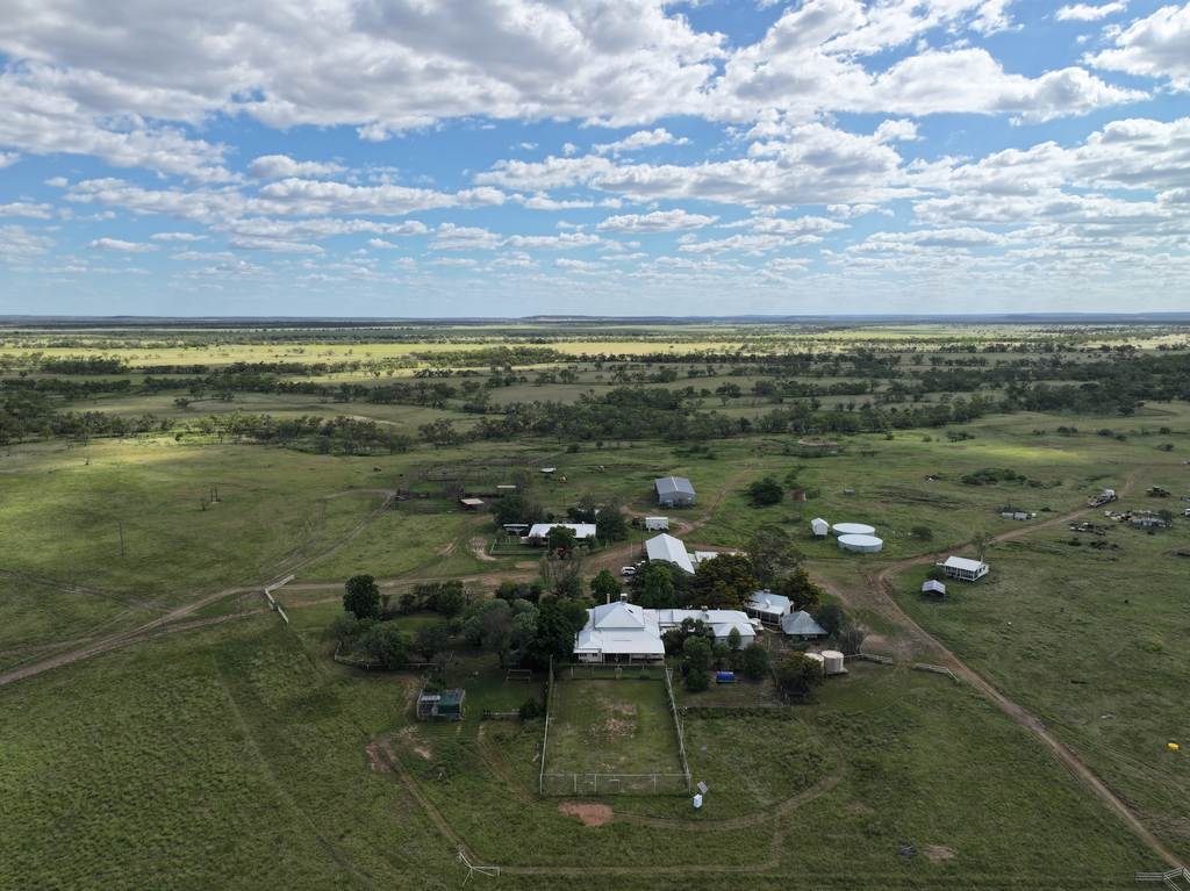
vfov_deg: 56.8
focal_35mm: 24
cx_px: 595
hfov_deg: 71.6
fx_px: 825
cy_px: 446
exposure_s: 1/3200
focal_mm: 12.29
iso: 200
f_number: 2.8
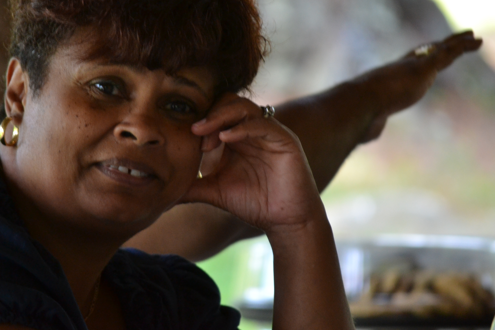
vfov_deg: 3.6
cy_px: 122
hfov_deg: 5.4
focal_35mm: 379
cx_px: 190
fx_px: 5211
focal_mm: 200
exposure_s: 1/125
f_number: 5.6
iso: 1100
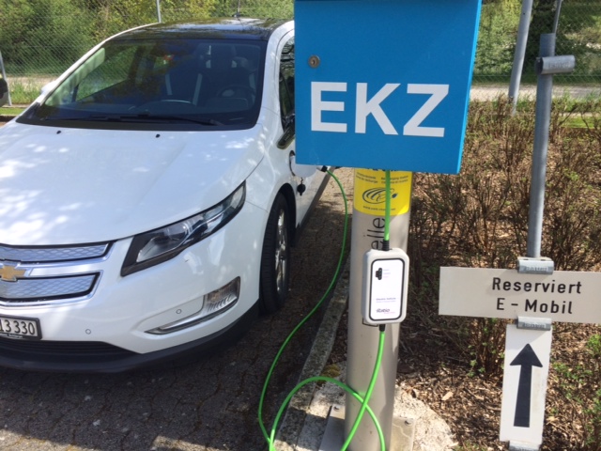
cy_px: 226
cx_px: 300
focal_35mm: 30
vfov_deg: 46.8
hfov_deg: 60.0
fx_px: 521
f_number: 2.2
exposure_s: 1/1001
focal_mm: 4.12
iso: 32
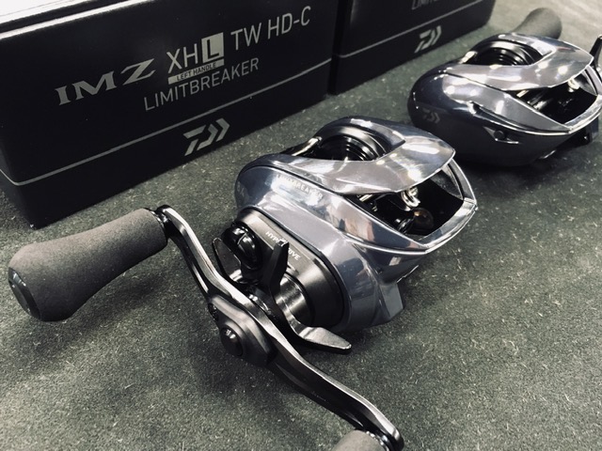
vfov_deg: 48.2
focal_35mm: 29
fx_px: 504
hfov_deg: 61.7
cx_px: 301
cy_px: 226
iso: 200
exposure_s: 1/24
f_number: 2.2
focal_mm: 4.15
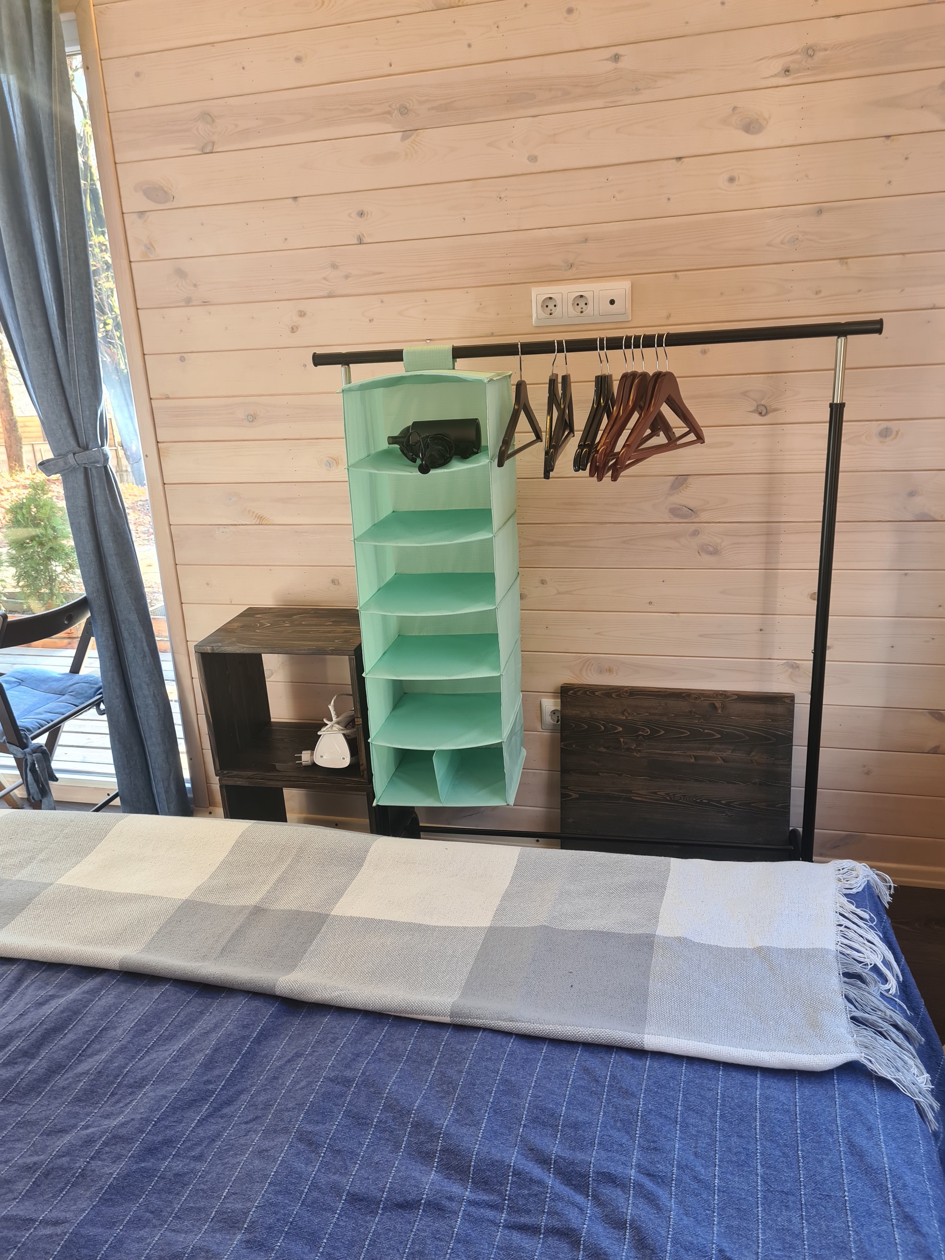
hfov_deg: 53.1
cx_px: 472
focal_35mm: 26
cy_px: 630
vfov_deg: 67.3
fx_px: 946
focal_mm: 5.4
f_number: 1.8
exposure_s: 1/50
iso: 64
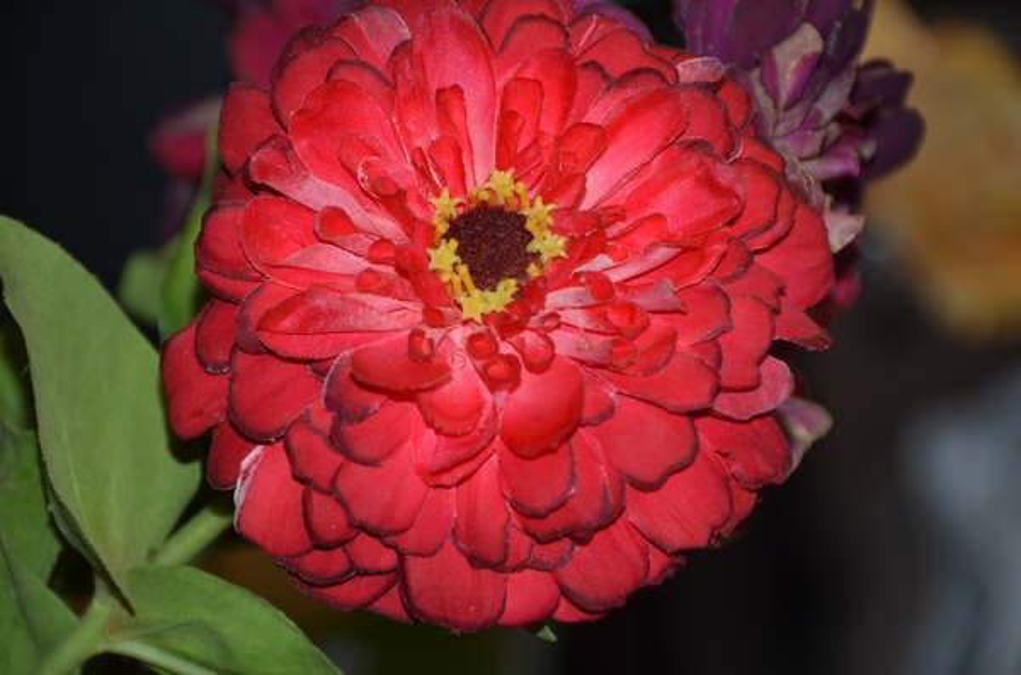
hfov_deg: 6.9
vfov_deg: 4.6
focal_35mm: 300
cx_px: 510
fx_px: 8488
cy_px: 338
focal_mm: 200
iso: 200
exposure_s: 1/30
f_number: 5.6
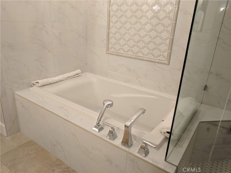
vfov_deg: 53.1
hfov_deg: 67.3
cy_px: 86
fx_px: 174
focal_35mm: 26
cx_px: 116
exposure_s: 1/60
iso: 280
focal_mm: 4.67
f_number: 2
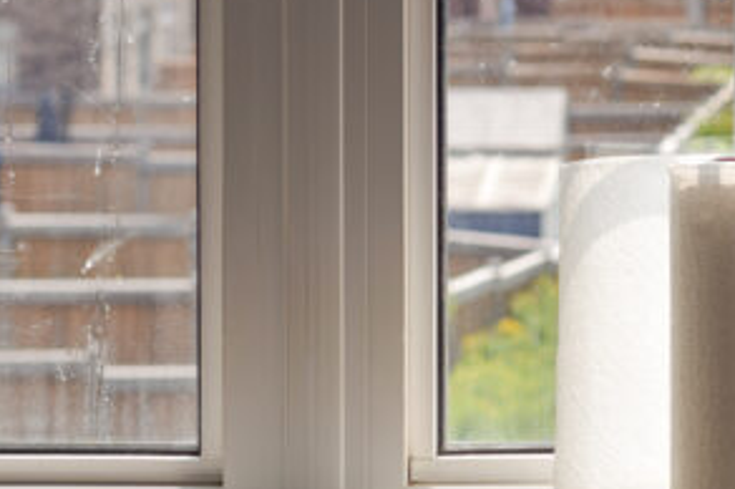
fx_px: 3977
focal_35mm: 195
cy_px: -107
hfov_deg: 10.5
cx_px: 506
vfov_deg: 7.0
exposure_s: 1/500
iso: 100
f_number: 4.5
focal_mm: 50
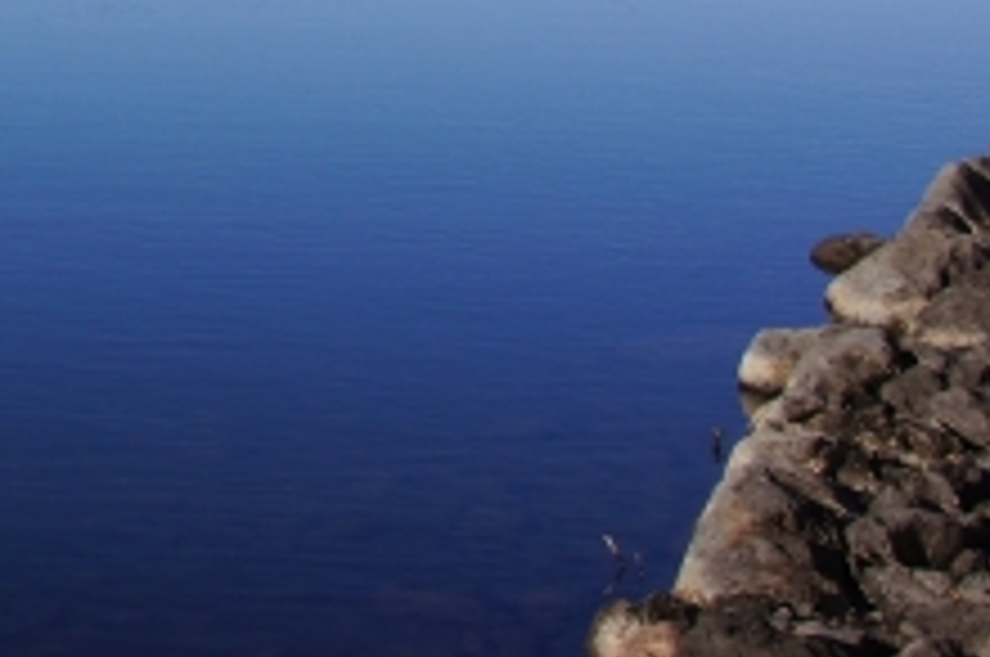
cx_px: -567
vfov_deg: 10.9
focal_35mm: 120
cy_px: -367
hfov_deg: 15.5
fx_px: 3295
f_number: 11
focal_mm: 22
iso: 100
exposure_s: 1/200
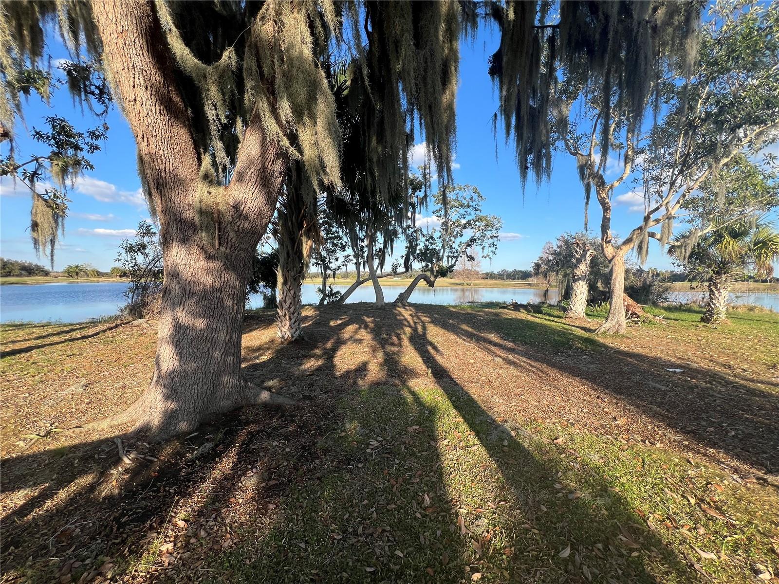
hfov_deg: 106.2
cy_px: 292
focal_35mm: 13
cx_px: 390
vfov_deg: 89.9
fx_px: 293
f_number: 1.8
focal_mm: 1.57
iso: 32
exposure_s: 1/791
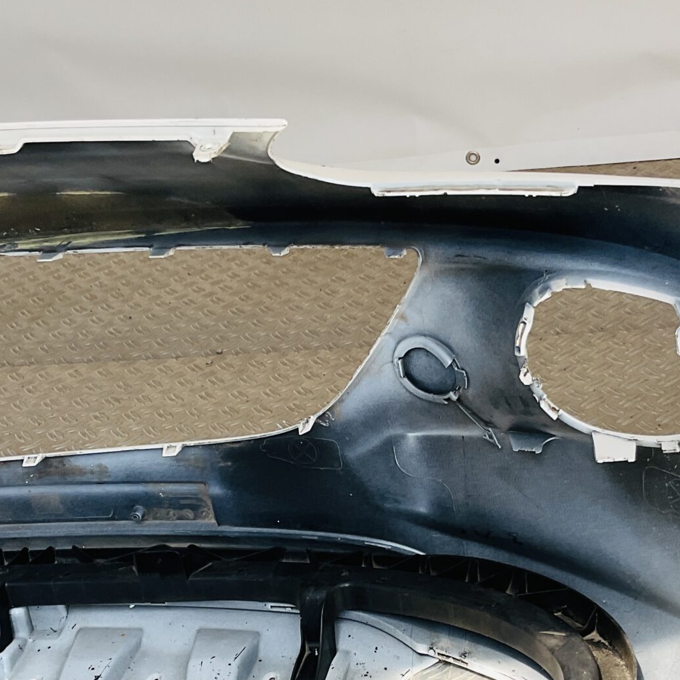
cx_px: 409
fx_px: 1400
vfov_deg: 26.9
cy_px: 509
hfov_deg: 27.2
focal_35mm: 63
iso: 16
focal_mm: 3
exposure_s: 1/524
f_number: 1.8
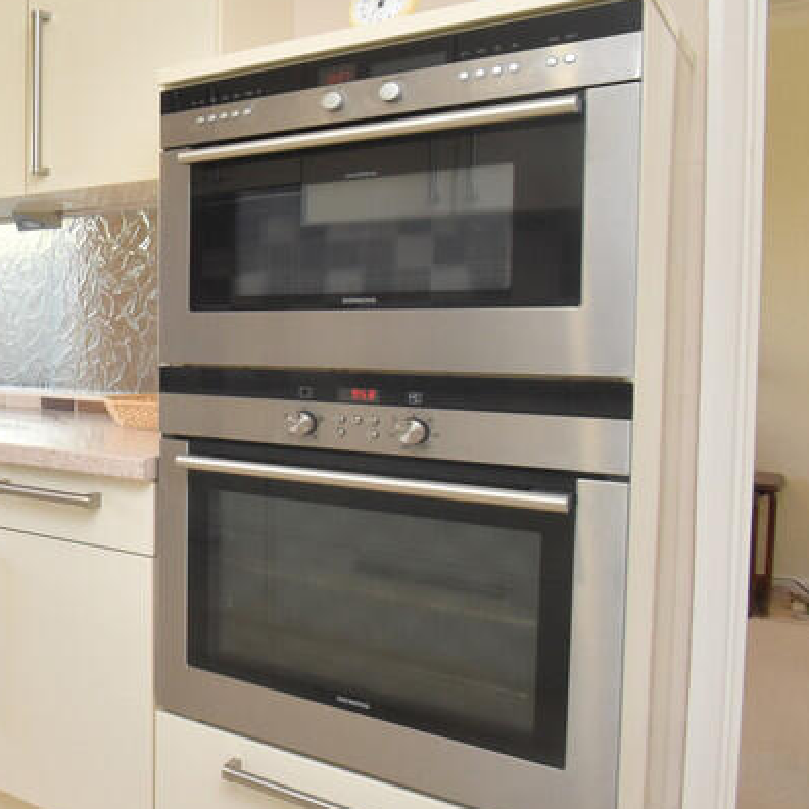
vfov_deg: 49.4
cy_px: 324
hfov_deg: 36.0
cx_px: -206
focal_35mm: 33
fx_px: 873
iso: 900
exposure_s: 1/60
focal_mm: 10
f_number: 9
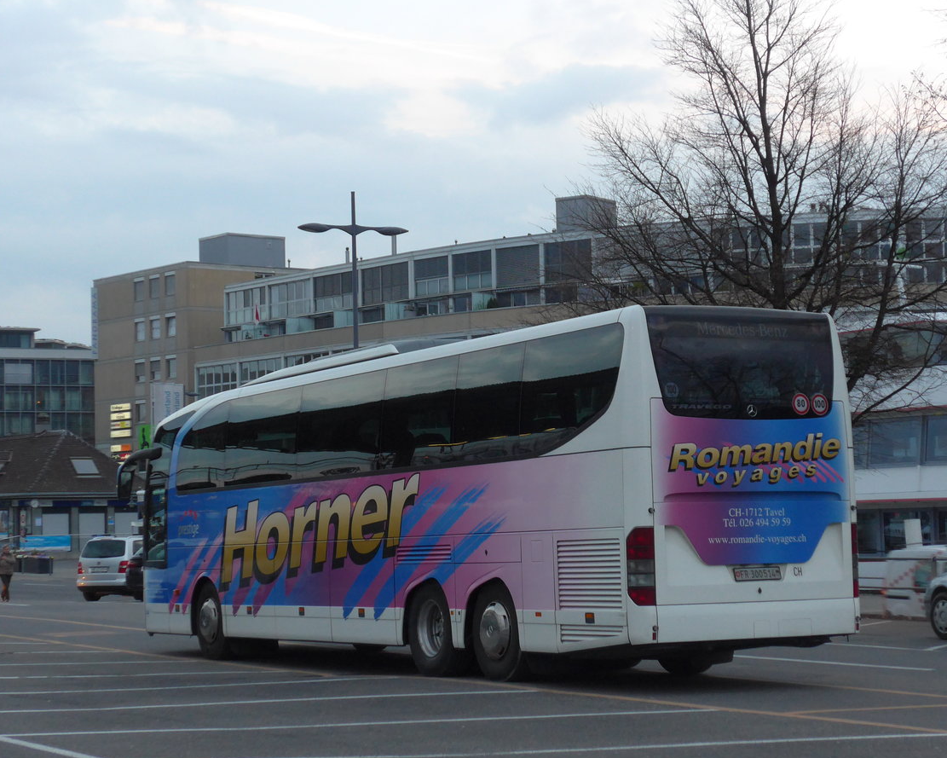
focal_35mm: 78
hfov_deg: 24.4
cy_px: 382
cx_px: 490
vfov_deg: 19.7
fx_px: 2186
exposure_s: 1/60
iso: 400
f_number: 4.2
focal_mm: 15
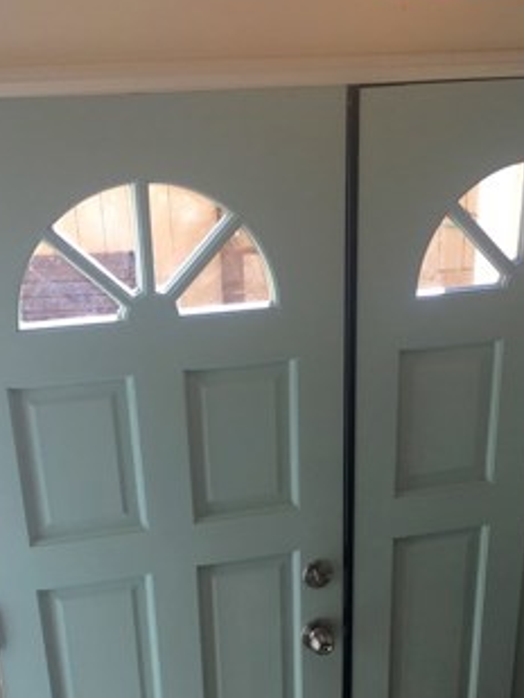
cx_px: 337
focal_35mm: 60
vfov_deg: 30.4
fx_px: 1210
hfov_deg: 24.3
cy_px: 662
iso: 25
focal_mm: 4.15
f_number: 2.2
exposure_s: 1/120
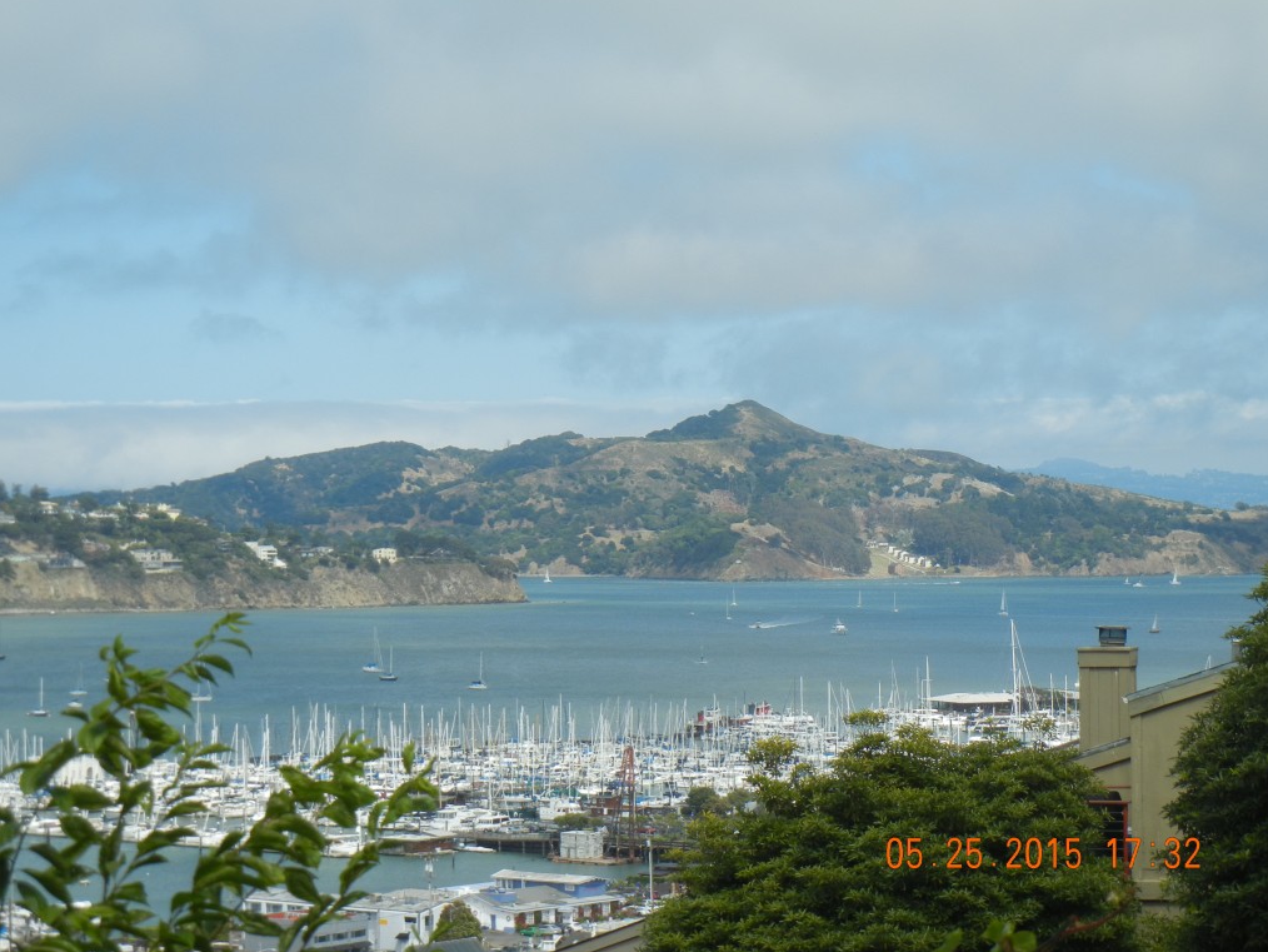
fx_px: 3774
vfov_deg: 14.4
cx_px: 639
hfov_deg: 19.1
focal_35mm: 103
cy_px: 473
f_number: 9
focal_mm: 18.3
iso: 160
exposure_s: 1/284
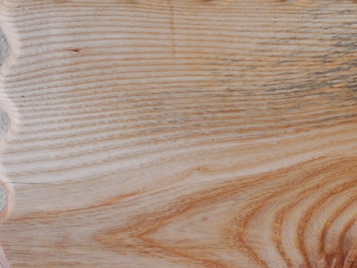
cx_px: 365
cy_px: 242
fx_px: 1001
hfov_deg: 19.6
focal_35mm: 97
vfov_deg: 15.1
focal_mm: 20
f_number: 1.7
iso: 160
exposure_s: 1/100
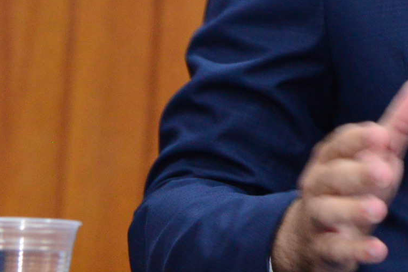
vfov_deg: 3.5
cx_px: 573
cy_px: -167
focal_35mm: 388
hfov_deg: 5.3
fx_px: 4398
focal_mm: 98
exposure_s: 1/60
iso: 2500
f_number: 4.5
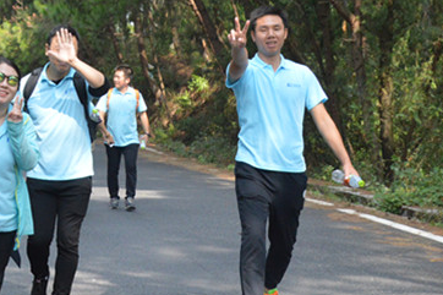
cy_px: 129
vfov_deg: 12.1
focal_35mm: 113
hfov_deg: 17.9
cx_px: 52
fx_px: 1390
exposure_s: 1/500
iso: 1600
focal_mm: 34
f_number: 11
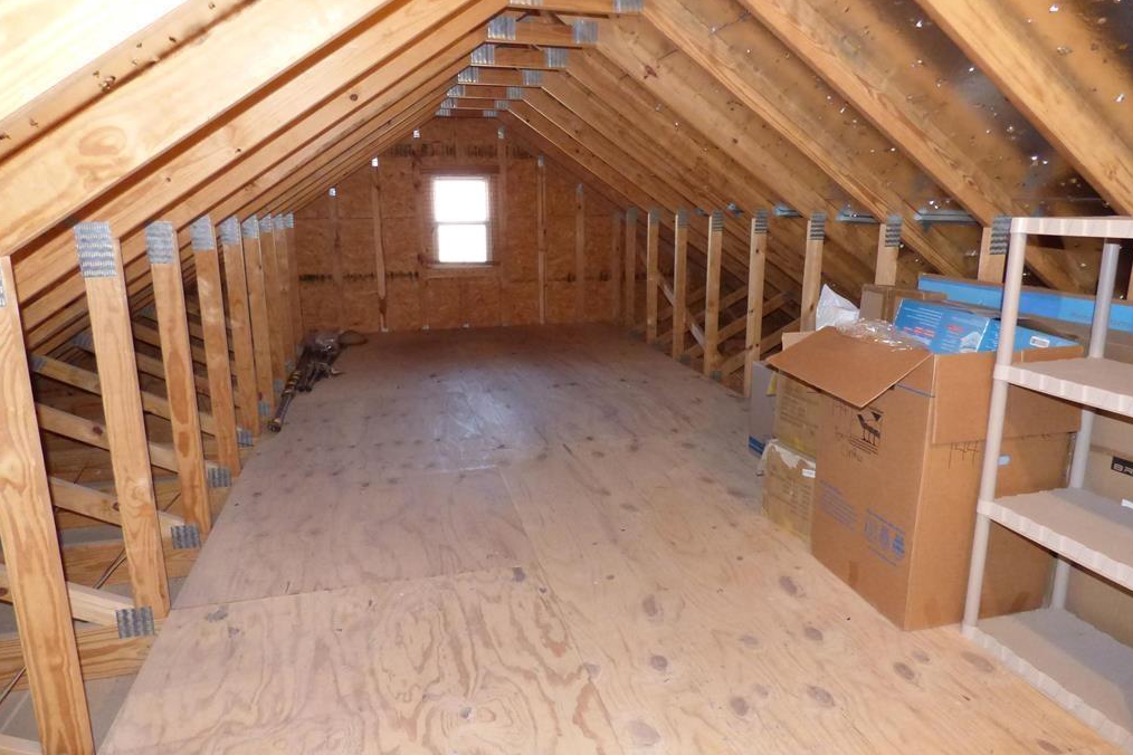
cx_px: 565
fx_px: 661
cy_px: 362
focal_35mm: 21
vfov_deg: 59.5
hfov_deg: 81.2
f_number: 2.8
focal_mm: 3.58
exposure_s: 1/60
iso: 800
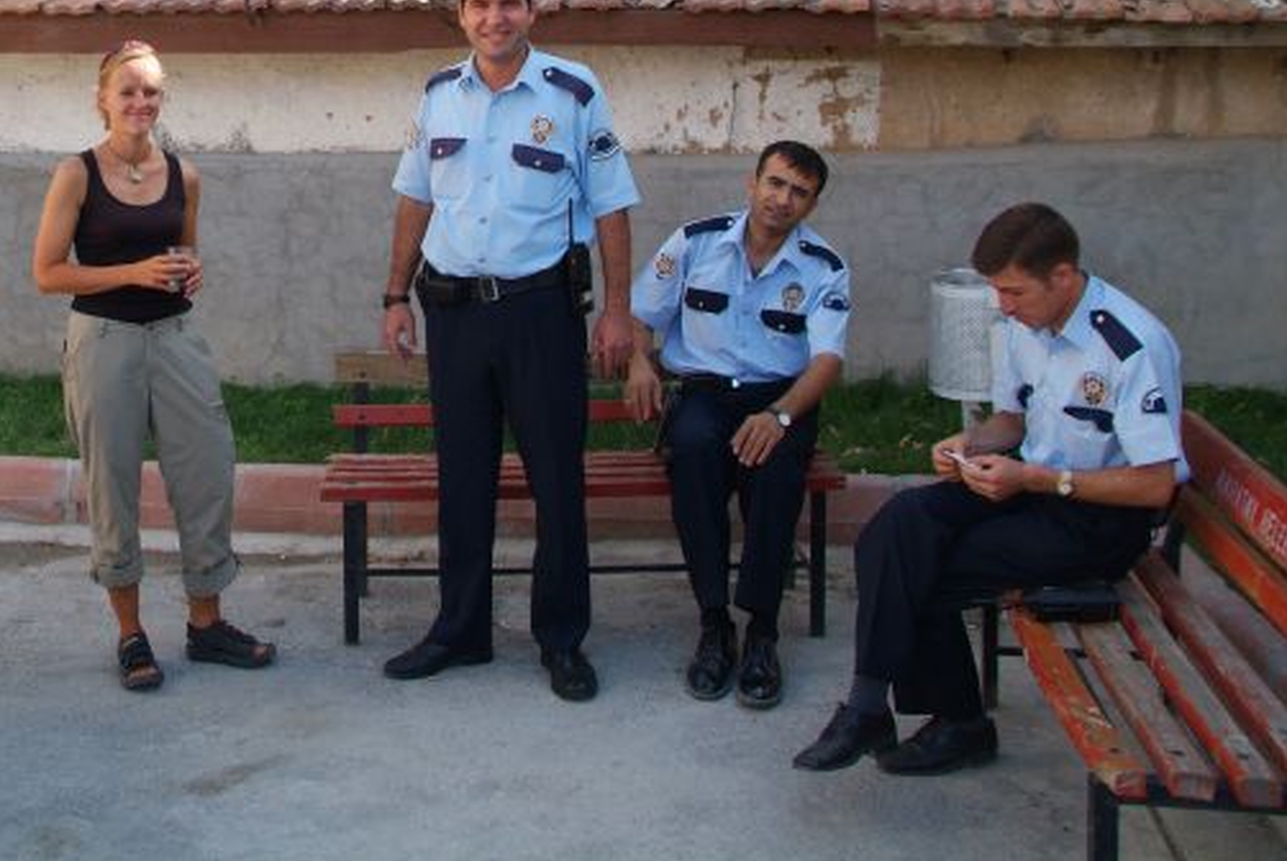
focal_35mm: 43
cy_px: 183
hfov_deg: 43.9
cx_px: 326
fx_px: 1539
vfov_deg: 30.6
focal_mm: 18
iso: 200
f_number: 6.7
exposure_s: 1/180
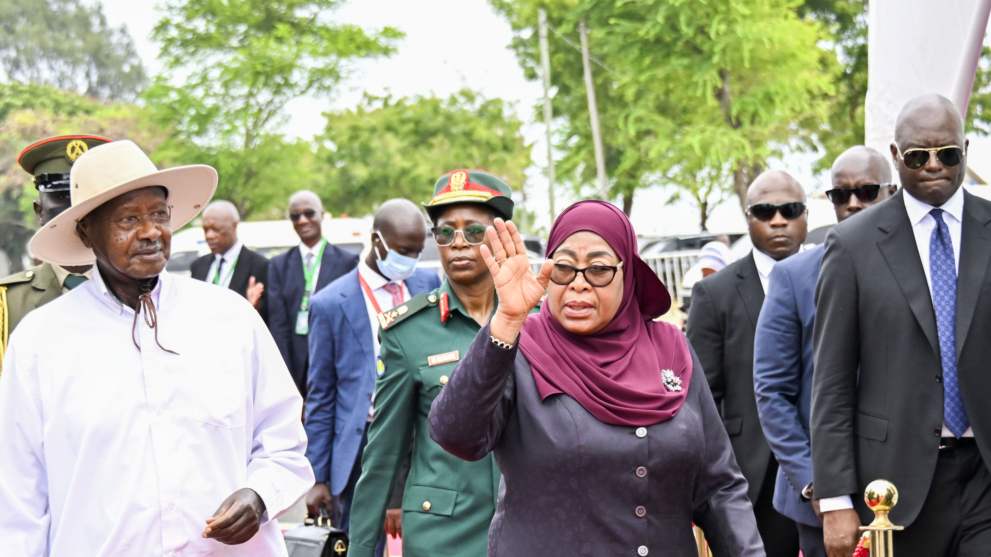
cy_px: 578
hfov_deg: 15.9
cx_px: 403
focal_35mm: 135
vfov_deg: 8.9
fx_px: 3547
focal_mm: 66
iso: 1100
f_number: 6
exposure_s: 1/1250
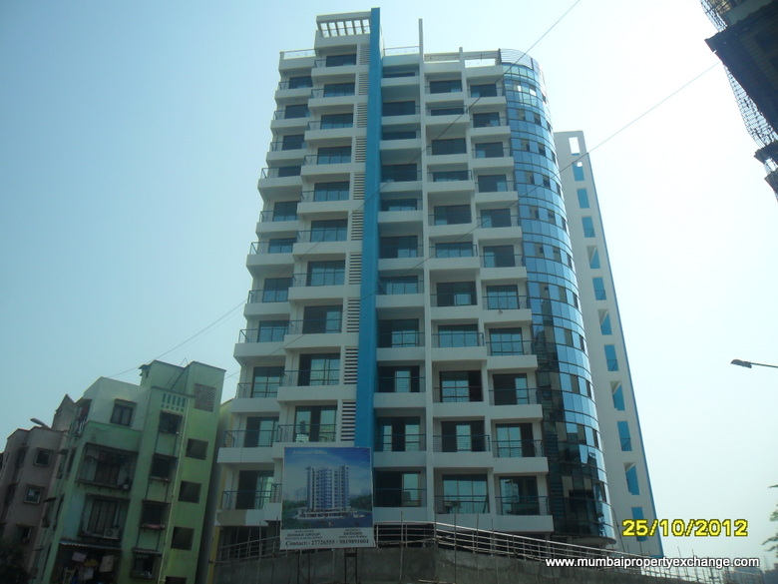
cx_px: 389
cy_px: 292
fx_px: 607
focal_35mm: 27
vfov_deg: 51.4
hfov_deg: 65.3
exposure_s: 1/250
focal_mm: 4.9
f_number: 8.9
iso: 100
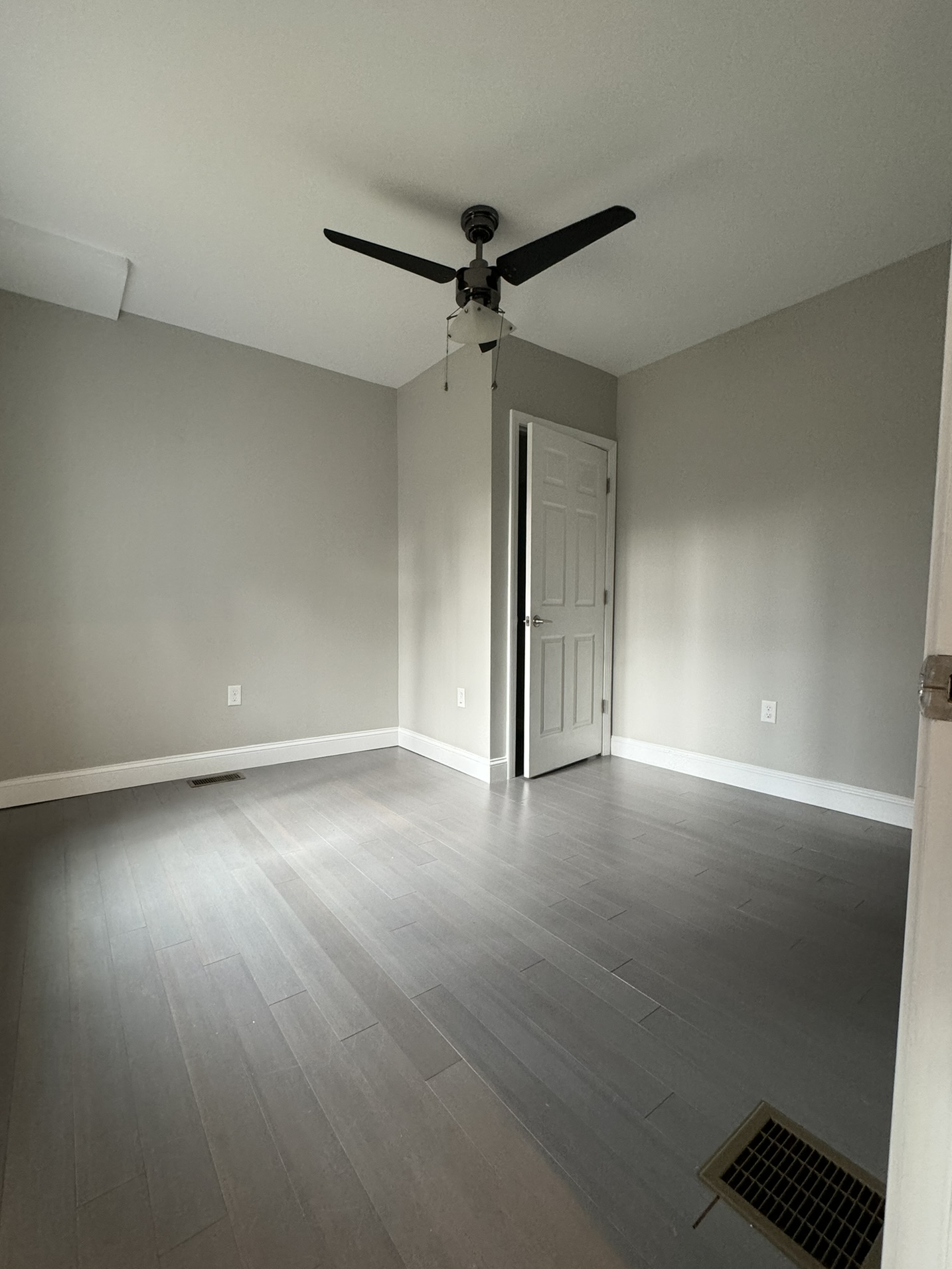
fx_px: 550
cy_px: 651
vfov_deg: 98.1
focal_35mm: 15
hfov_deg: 81.7
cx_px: 446
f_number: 2.2
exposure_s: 1/60
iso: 250
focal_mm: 2.22
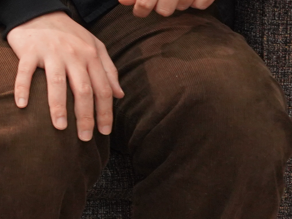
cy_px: -142
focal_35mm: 180
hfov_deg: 9.4
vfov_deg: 8.0
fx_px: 1518
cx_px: -477
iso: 1600
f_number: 4.5
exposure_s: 1/160
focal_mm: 32
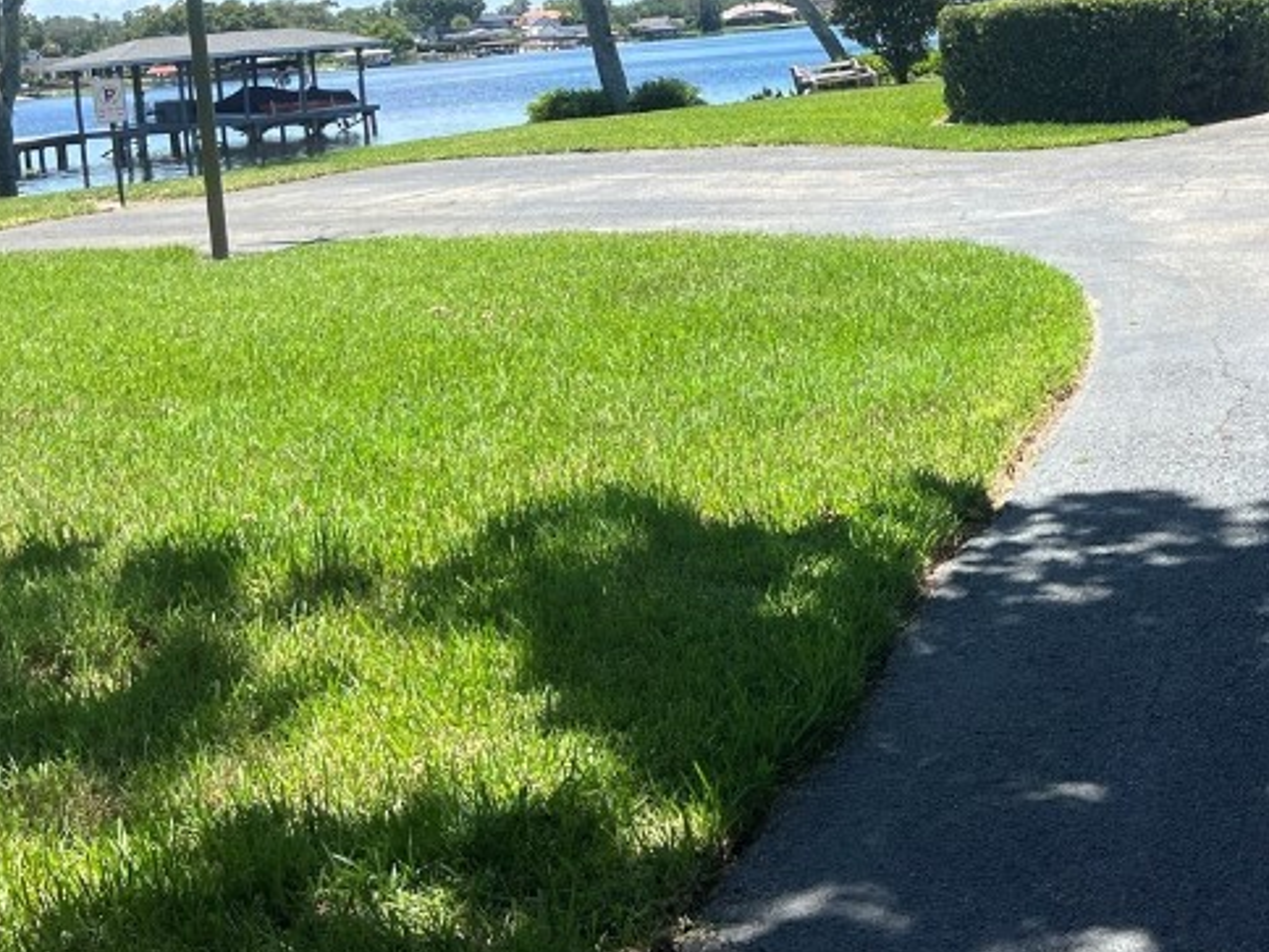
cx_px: 1062
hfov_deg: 33.6
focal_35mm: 55
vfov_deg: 25.7
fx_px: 2016
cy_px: 102
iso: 50
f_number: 1.5
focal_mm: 5.7
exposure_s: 1/3460
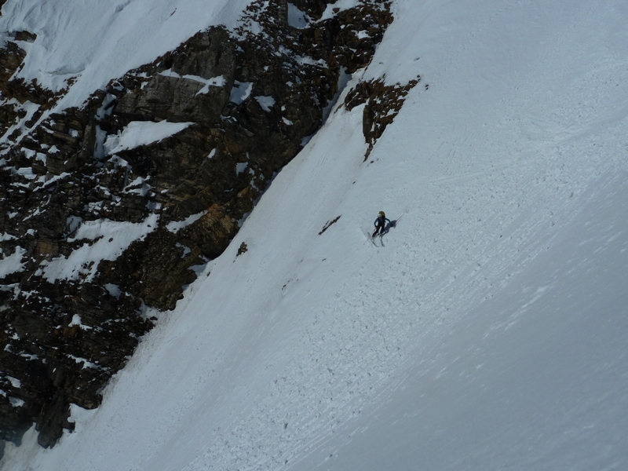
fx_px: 454
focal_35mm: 25
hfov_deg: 69.4
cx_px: 314
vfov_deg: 54.9
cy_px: 236
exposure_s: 1/2000
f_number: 6.3
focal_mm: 4.1
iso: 80
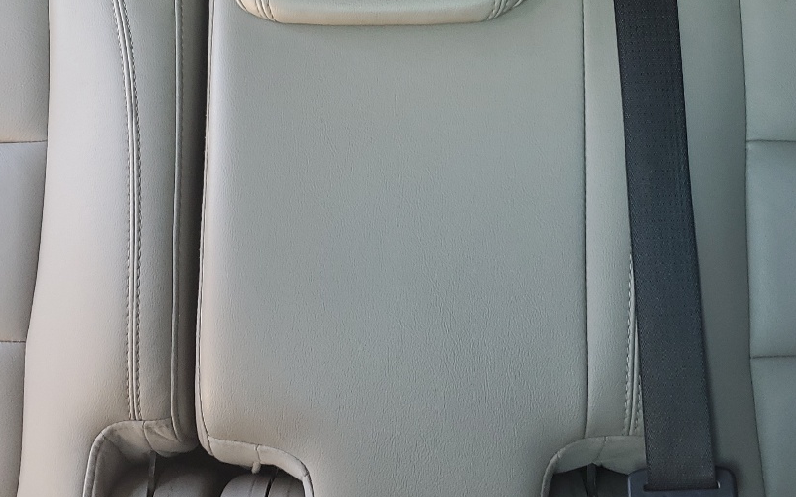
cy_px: 112
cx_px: 356
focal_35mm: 54
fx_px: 1171
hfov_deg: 37.5
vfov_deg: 23.7
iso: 54
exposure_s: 1/60.2
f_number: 1.5
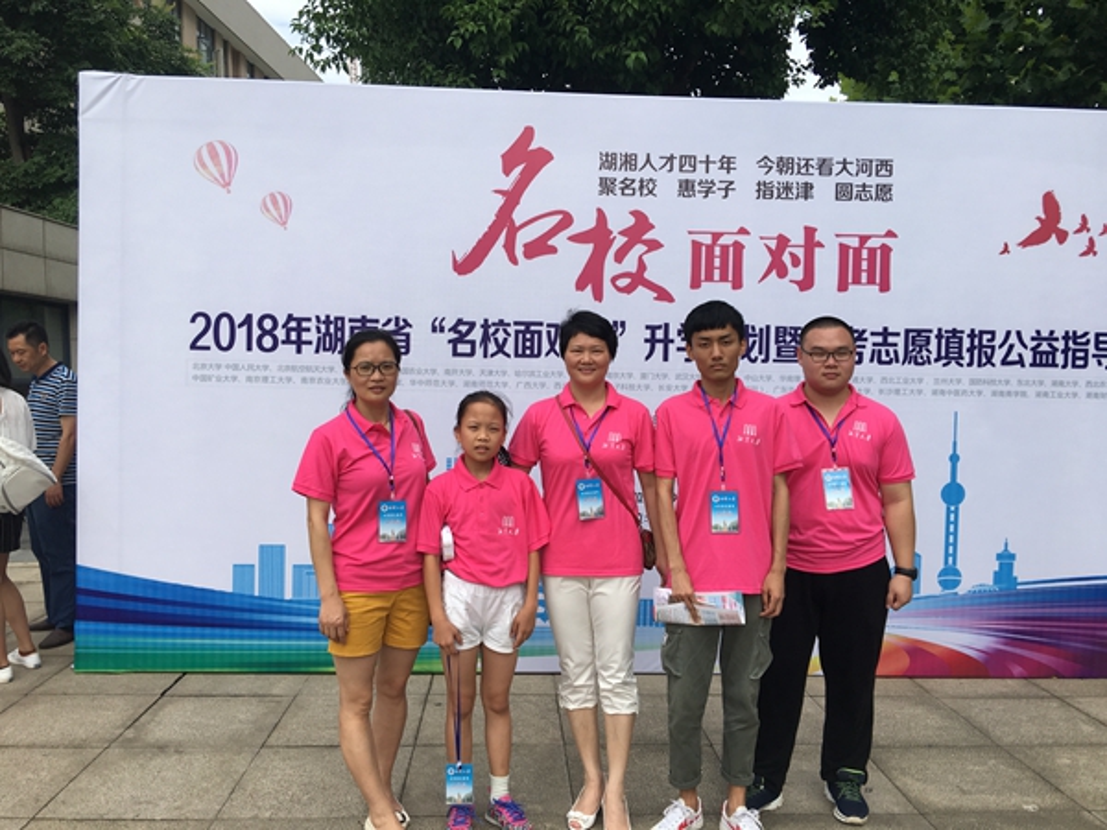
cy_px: 415
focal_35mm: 29
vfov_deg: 48.2
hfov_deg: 61.7
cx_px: 554
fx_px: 927
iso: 25
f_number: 2.2
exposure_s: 1/884
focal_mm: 4.15
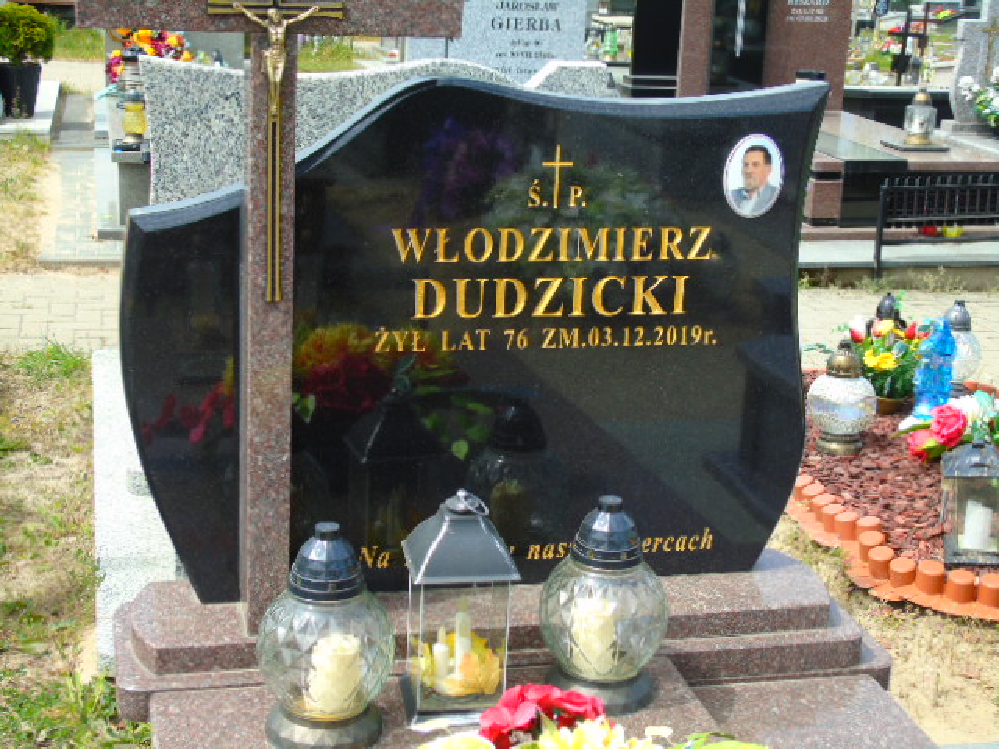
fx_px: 1558
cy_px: 374
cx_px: 500
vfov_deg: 27.0
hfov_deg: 35.5
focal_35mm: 54
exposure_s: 1/320
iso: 80
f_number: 4.3
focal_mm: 9.6
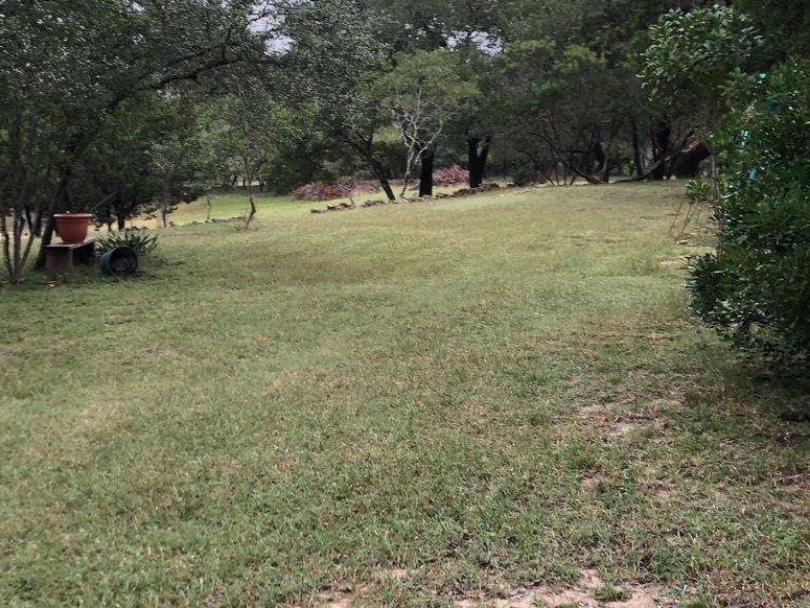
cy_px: 241
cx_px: 287
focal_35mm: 52
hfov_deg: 36.5
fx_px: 1217
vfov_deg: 28.0
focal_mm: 4
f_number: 1.8
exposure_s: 1/122
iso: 40
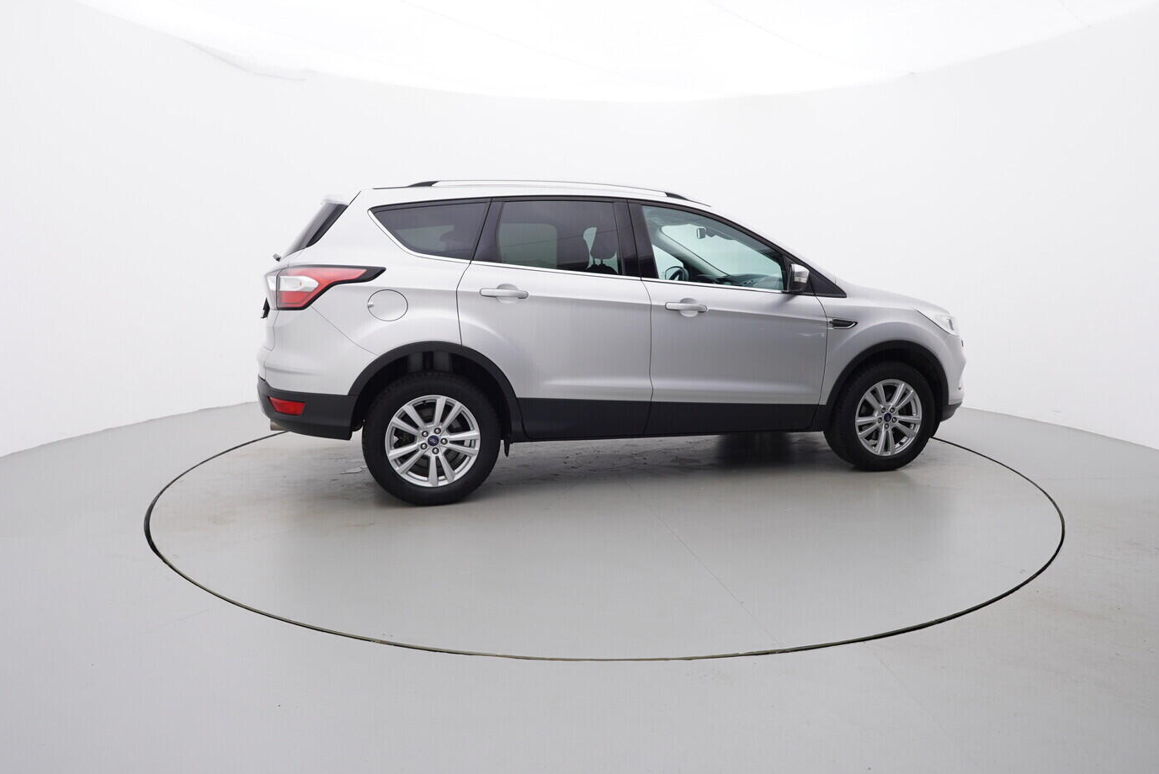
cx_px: 603
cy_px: 387
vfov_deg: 54.1
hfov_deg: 74.8
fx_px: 758
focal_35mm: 24
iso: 200
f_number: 5
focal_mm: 15
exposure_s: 1/80
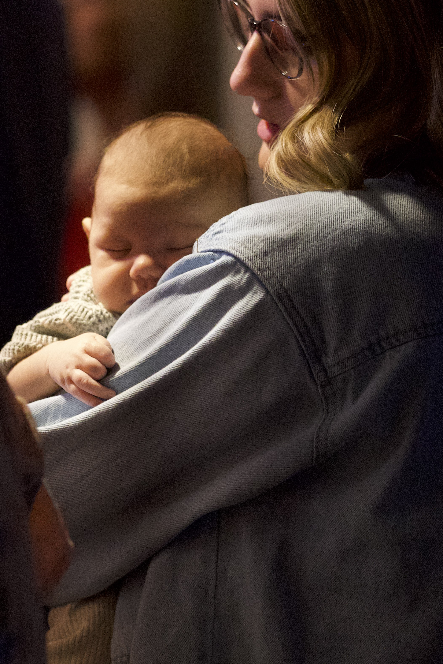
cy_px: 407
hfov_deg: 6.1
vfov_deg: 9.1
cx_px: 283
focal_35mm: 226
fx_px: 4170
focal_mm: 85
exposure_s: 1/250
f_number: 1.8
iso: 5000
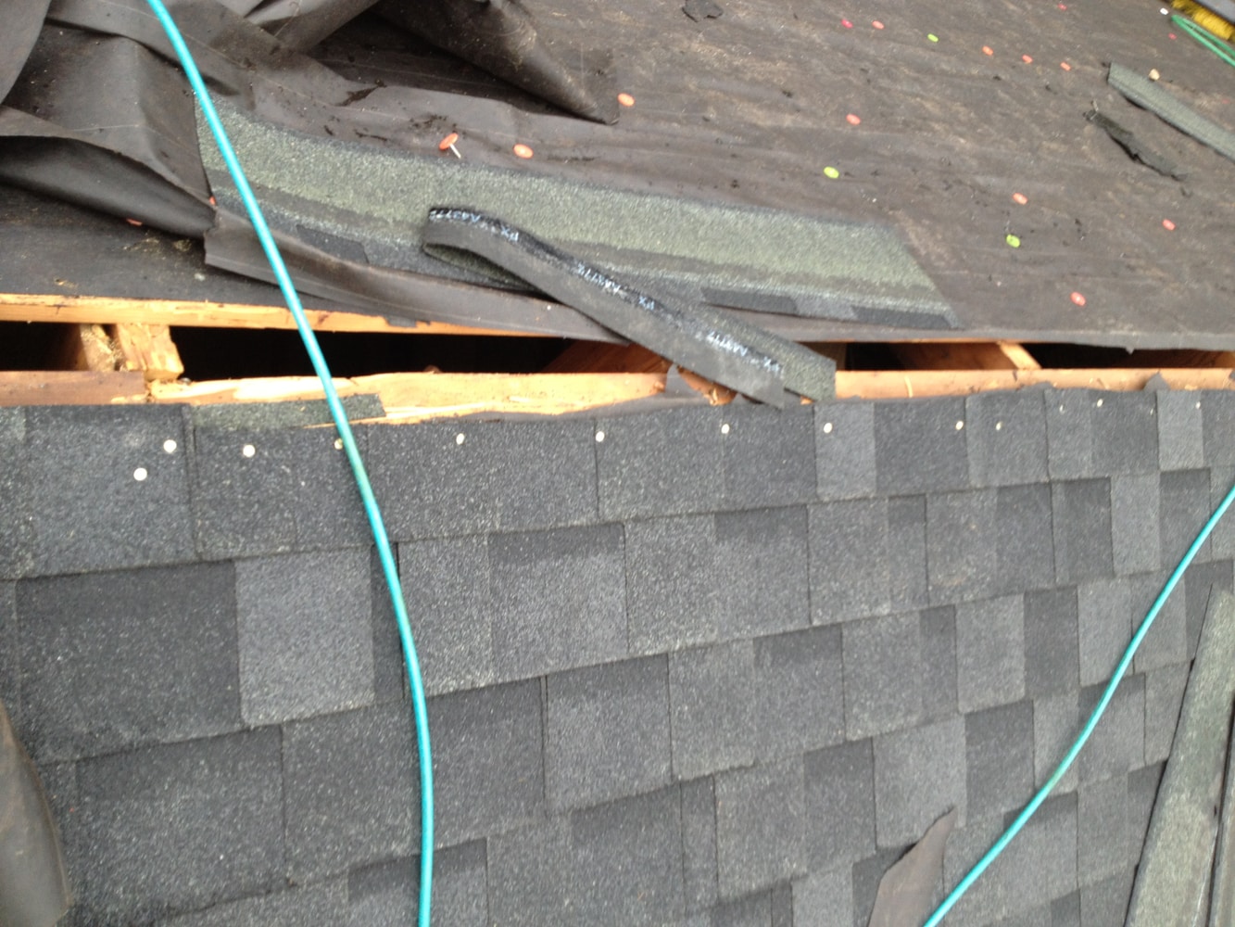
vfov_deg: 40.7
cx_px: 618
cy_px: 464
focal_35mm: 35
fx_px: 1249
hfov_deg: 52.6
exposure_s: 1/120
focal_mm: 4.28
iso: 80
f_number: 2.4
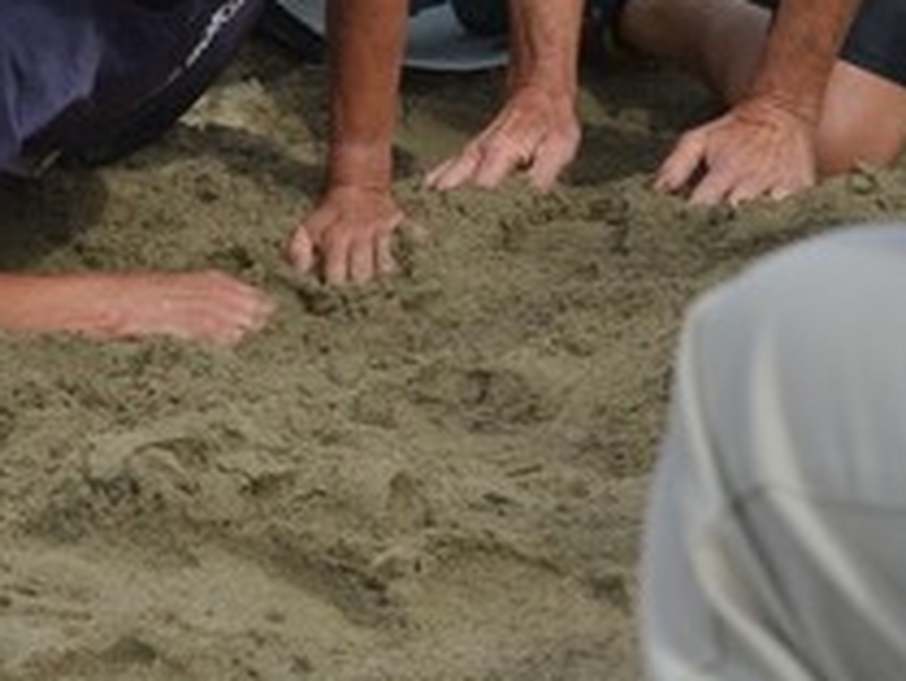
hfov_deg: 7.7
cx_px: 134
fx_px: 6756
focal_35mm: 258
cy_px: -247
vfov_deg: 5.7
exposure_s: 1/160
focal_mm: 70
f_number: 10
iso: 100
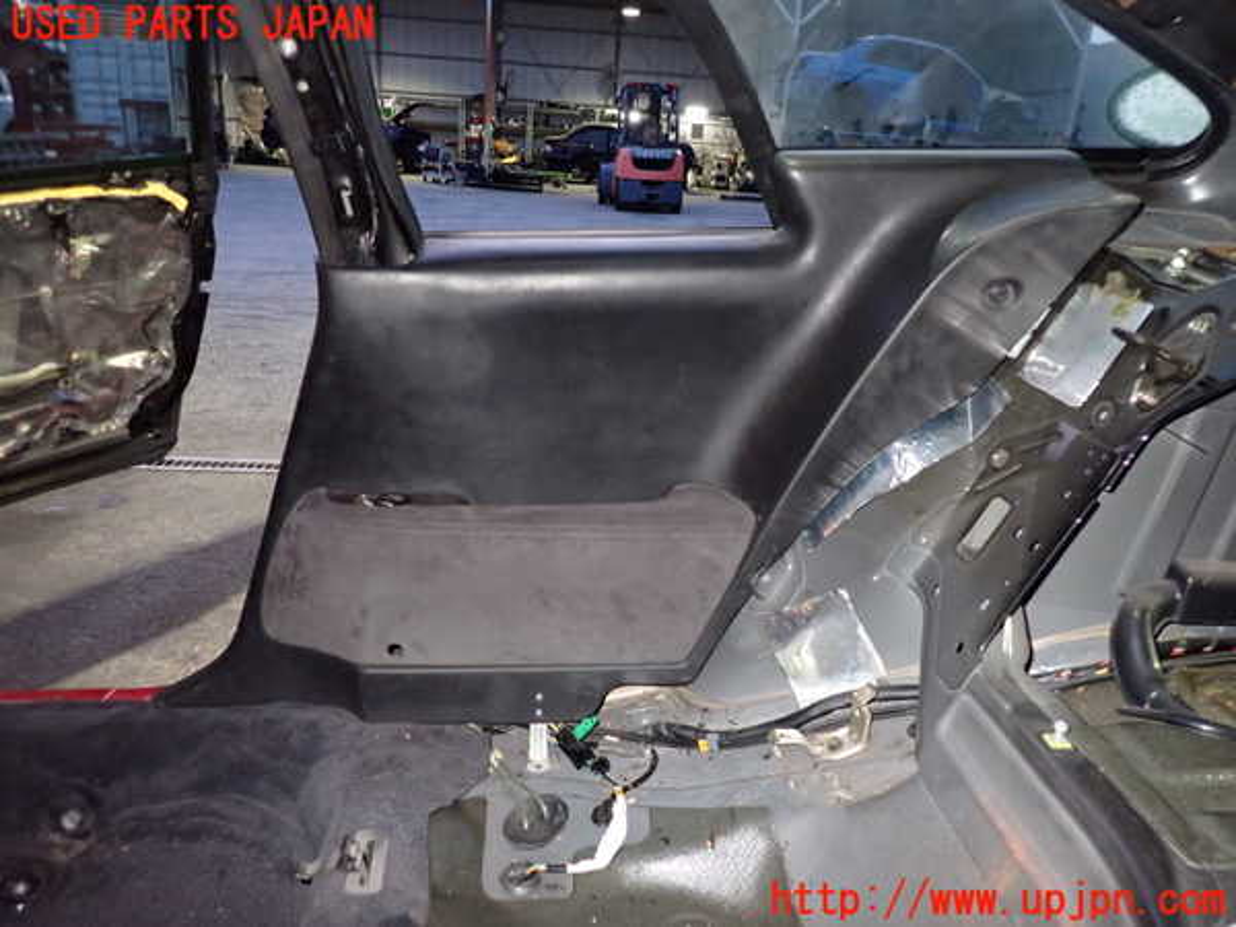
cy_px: 464
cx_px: 618
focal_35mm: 25
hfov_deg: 69.4
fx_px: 893
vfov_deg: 54.9
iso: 800
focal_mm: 4.5
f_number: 2
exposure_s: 1/30
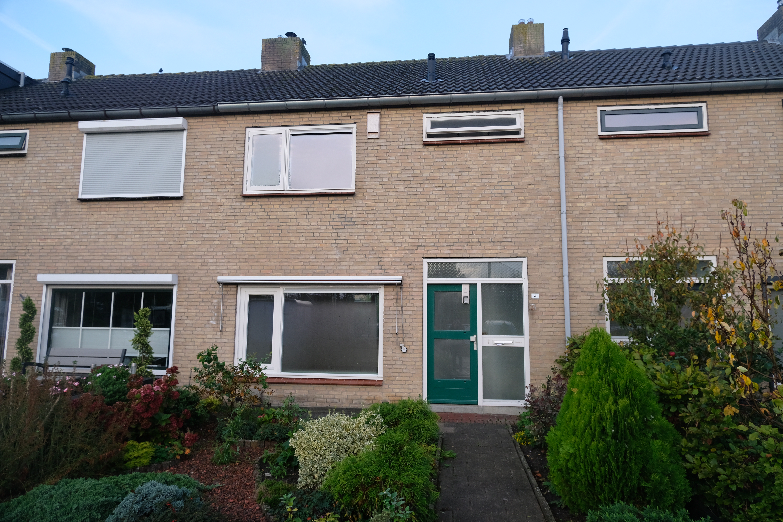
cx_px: 392
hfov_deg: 76.1
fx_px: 500
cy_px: 261
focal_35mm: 23
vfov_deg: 55.1
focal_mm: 15.2
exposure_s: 1/80
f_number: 4
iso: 400
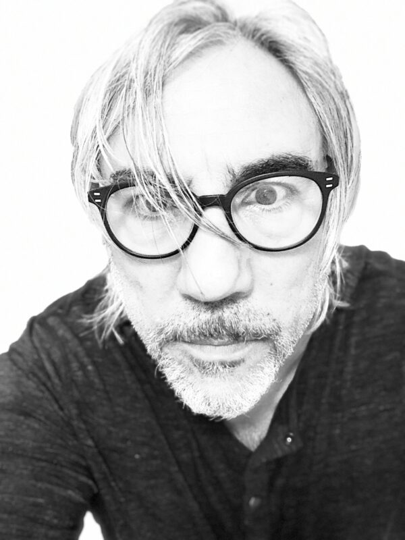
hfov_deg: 44.2
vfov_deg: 56.8
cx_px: 202
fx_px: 499
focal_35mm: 32
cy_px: 270
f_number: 2.2
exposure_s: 1/30
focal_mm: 2.87
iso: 320
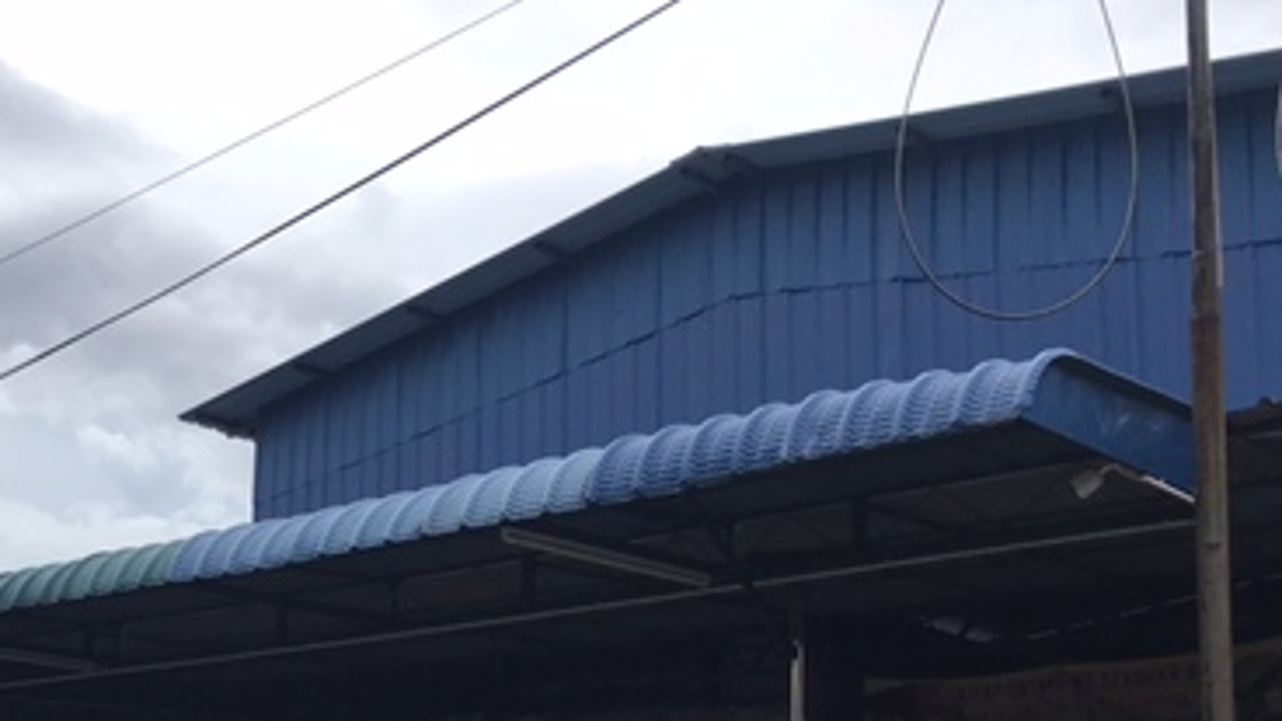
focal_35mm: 53
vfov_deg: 21.4
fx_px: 1802
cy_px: 812
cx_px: 439
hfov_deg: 38.8
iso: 20
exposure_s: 1/1916
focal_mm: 3.99
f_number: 1.8
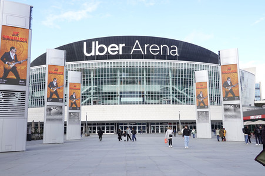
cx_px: 132
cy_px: 88
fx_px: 265
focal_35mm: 36
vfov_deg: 36.8
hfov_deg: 53.2
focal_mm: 13.29
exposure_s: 1/200
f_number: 5
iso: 125
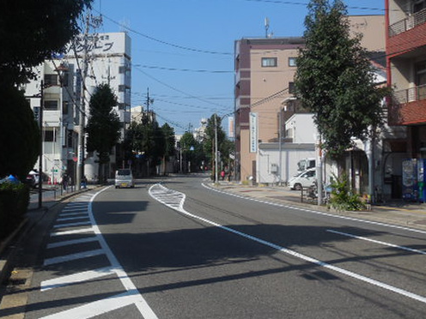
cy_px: 136
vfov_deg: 30.2
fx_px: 591
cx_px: 139
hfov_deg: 39.2
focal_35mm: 48
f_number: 6.8
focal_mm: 6.1
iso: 125
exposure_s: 1/640
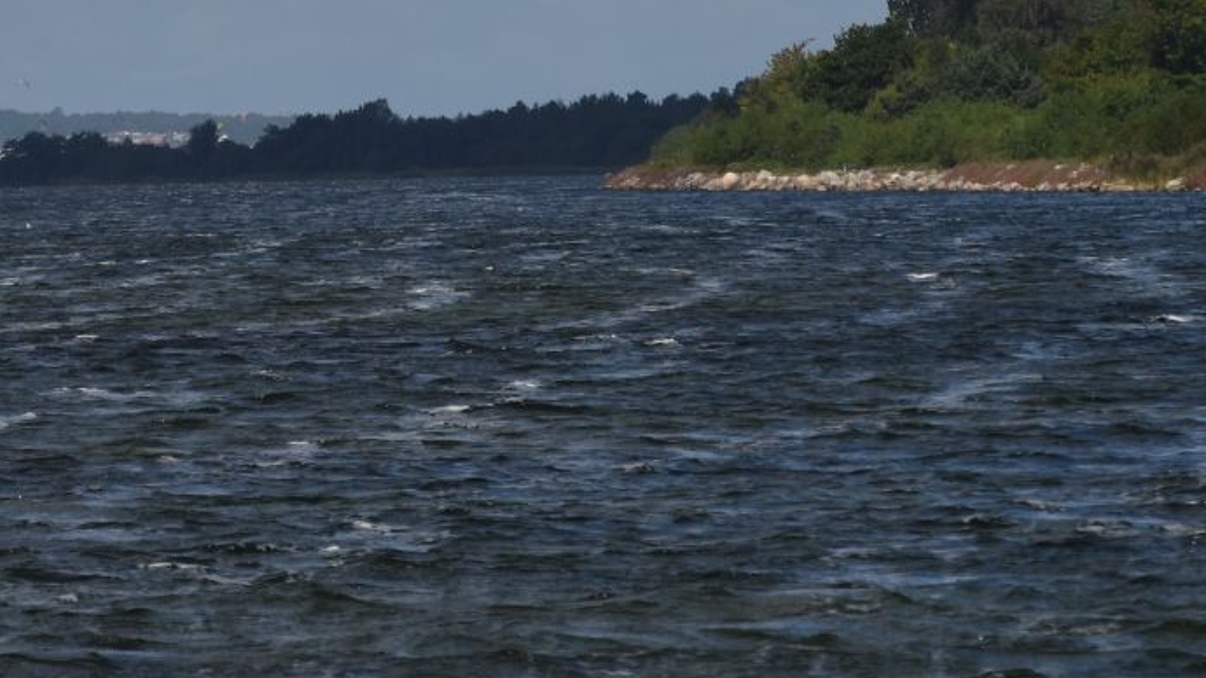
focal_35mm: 490
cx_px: 360
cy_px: -1
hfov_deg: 4.4
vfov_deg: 2.5
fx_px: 15654
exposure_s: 1/1600
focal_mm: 105
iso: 100
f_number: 5.6
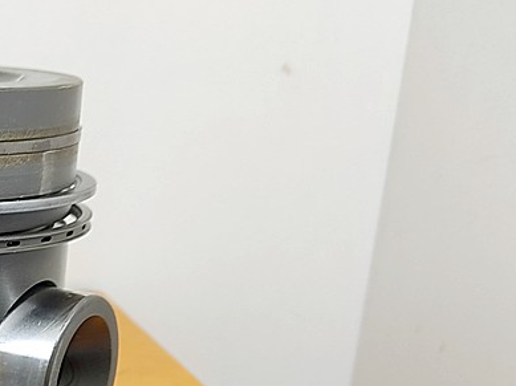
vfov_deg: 16.2
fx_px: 1296
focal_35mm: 87
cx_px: -214
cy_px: 476
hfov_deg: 20.0
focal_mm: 4.74
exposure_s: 1/100
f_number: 1.79
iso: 129
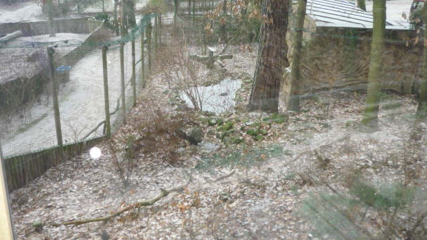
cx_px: 218
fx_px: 419
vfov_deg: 31.8
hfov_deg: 54.0
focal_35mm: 37
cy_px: 82
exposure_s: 1/30
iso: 320
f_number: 2.8
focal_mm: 5.5
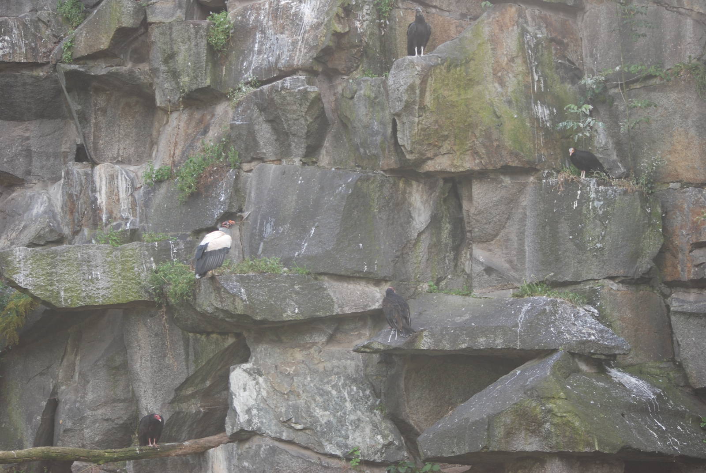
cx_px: 353
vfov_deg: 13.1
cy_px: 236
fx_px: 2062
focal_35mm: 105
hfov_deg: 19.4
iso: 200
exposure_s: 1/160
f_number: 4
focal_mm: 70
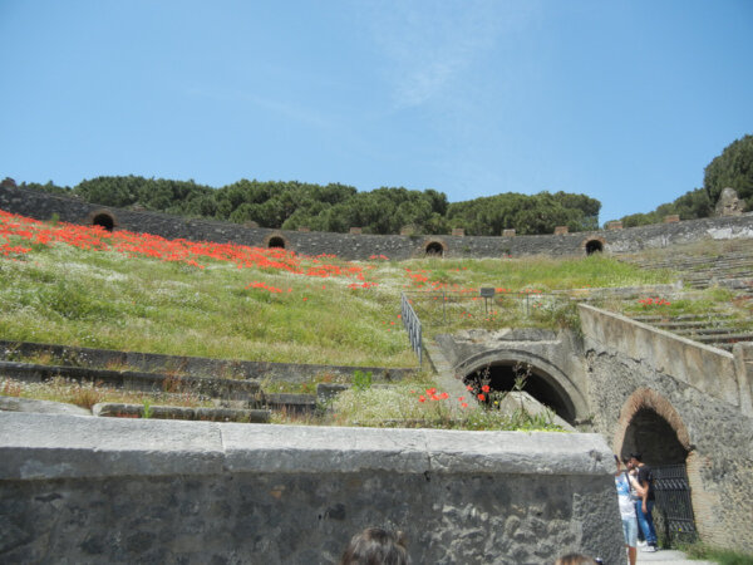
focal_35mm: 30
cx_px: 376
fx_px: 653
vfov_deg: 46.8
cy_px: 282
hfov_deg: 60.0
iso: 160
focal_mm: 5.4
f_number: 7
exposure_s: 1/340
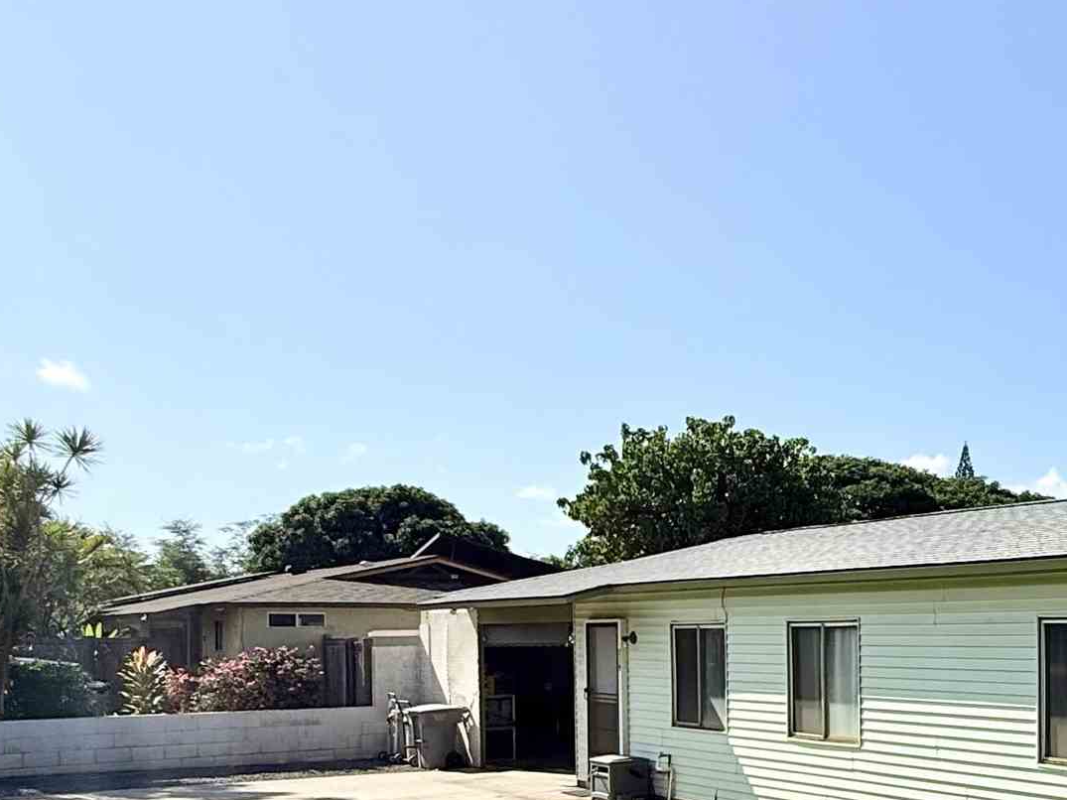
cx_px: 1036
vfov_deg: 34.8
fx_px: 1233
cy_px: 647
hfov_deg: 41.5
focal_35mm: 40
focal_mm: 2.22
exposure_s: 1/2841
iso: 50
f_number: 2.2
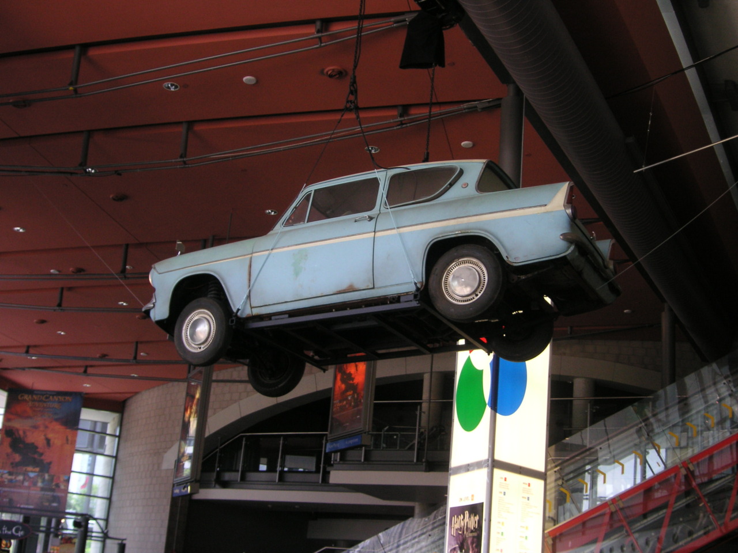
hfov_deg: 40.4
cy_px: 276
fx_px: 1002
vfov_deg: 30.9
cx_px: 369
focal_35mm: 47
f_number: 3.3
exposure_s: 1/45
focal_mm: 7.8
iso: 50
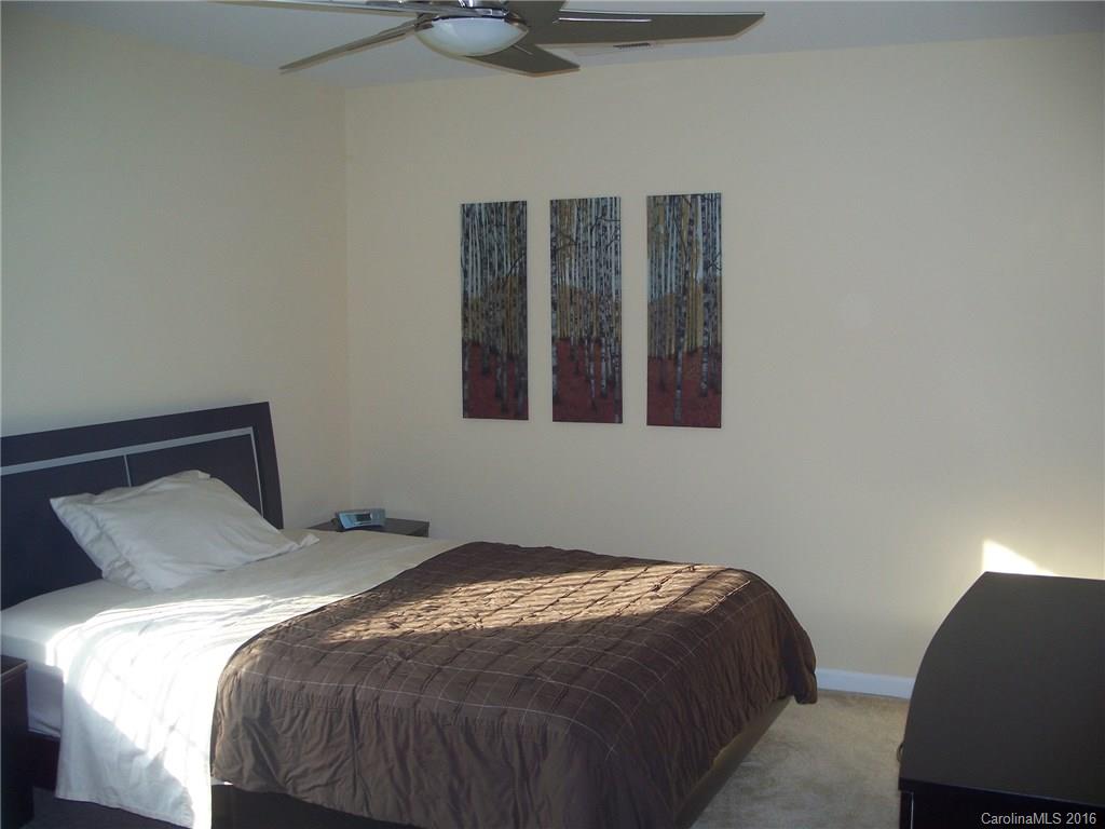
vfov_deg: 38.7
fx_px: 1181
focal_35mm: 37
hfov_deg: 50.1
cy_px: 414
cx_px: 552
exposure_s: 1/60
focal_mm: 7.8
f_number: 2.8
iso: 125
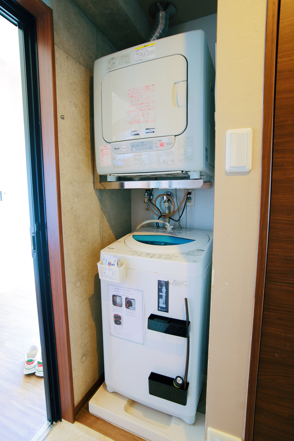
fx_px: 208
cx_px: 147
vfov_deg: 93.3
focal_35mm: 17
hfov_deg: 70.4
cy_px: 220
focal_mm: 17
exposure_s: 1/20
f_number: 4
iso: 640
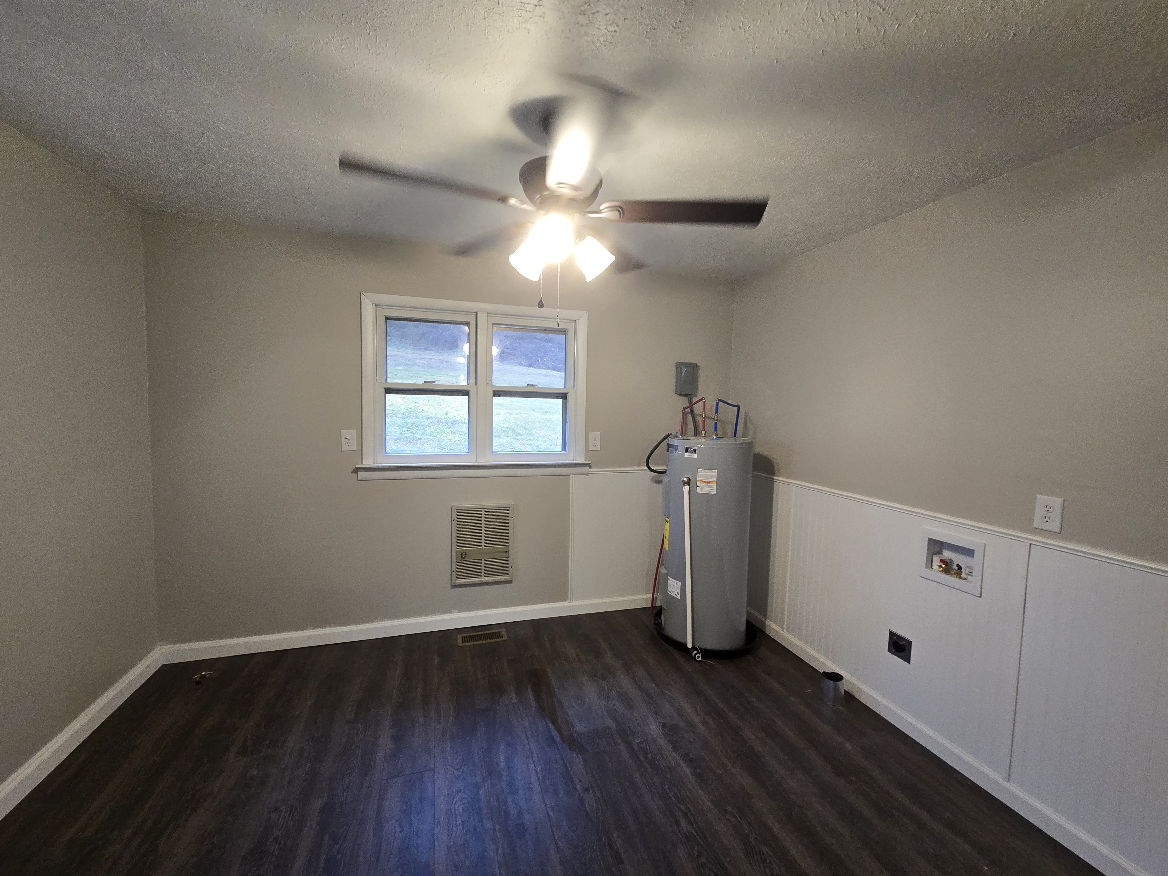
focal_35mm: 13
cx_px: 584
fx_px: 439
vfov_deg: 89.9
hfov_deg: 106.2
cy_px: 438
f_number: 2.2
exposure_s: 1/60
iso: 320
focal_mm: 2.2
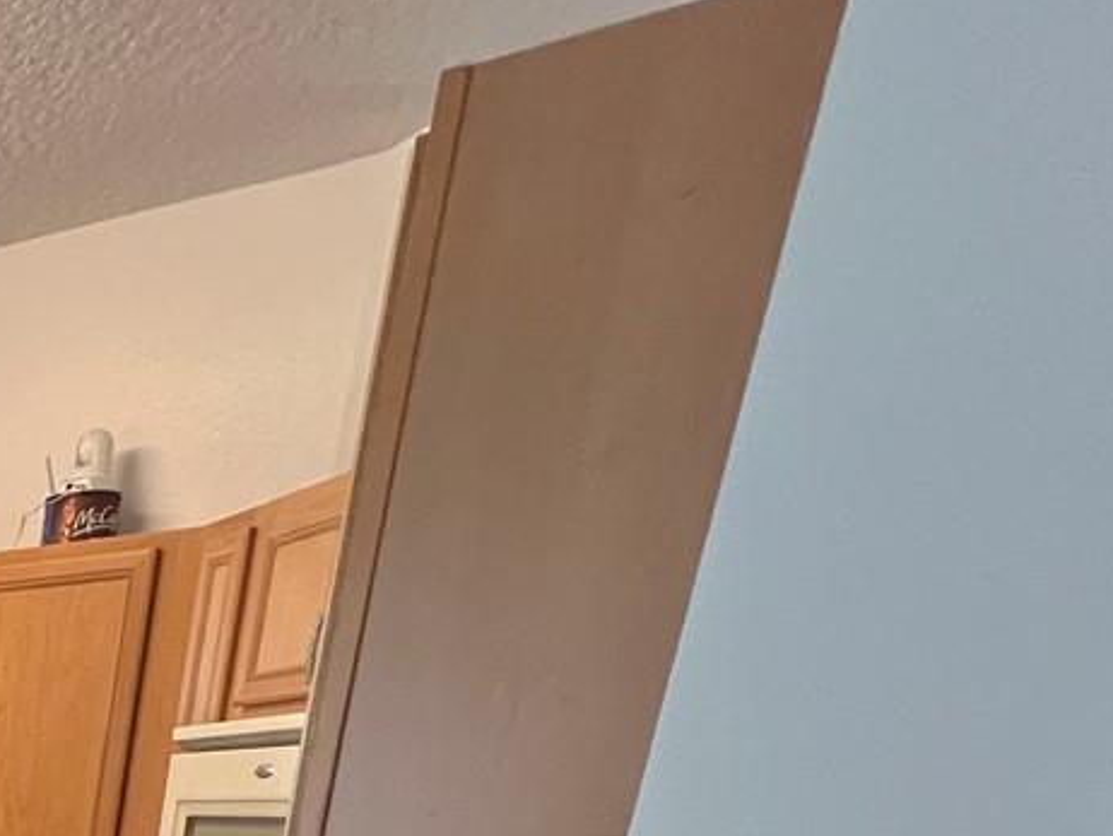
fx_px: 1448
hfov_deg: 27.1
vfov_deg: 22.8
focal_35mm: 45
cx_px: -610
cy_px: 1395
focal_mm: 1.57
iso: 400
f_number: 1.8
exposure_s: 1/60
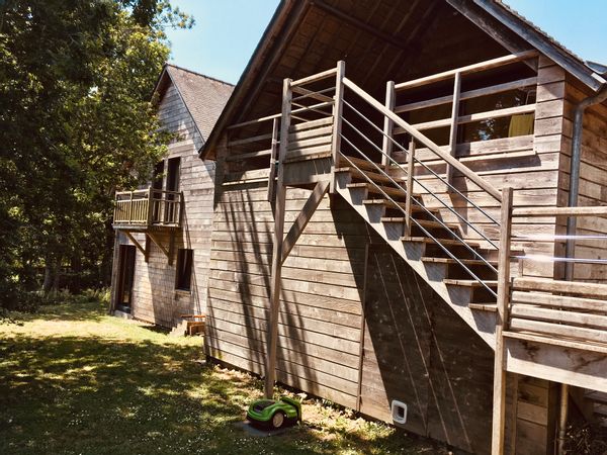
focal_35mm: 29
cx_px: 304
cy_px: 228
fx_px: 509
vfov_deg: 48.2
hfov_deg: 61.7
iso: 25
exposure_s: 1/561
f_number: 2.2
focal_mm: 4.15
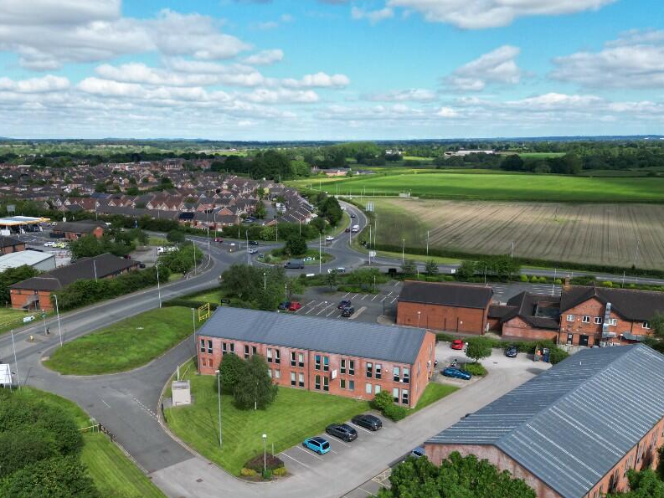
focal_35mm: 31
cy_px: 308
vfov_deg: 45.1
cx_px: 305
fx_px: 595
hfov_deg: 58.3
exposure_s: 1/2500
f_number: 1.7
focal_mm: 6.72
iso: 130
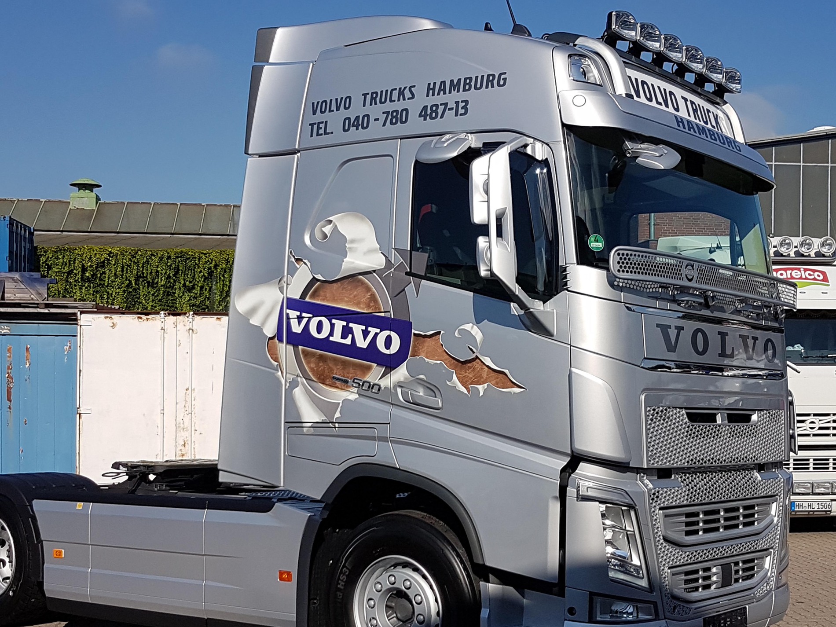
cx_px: 418
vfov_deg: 48.2
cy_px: 314
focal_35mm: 29
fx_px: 700
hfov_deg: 61.7
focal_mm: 4.15
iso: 25
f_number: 2.2
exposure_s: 1/183
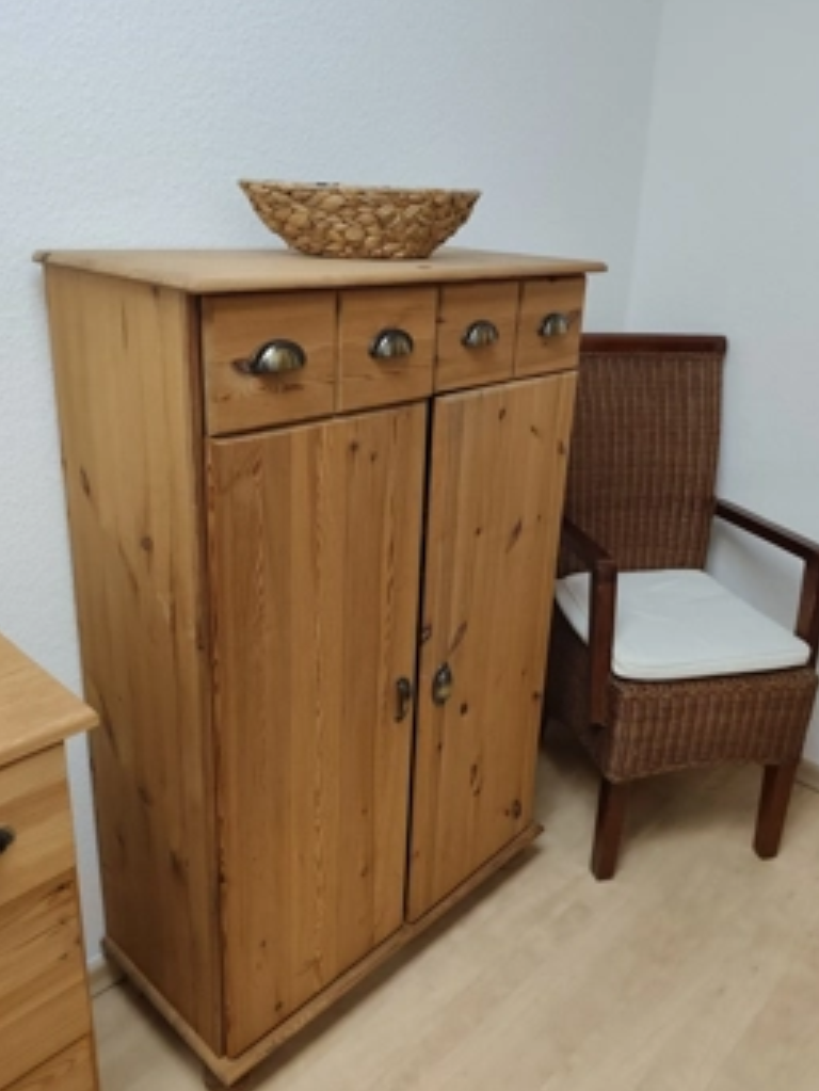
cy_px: 515
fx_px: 851
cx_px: 425
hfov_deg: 51.4
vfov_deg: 65.3
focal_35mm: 27
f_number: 1.65
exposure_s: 1/50
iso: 500
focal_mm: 6.19
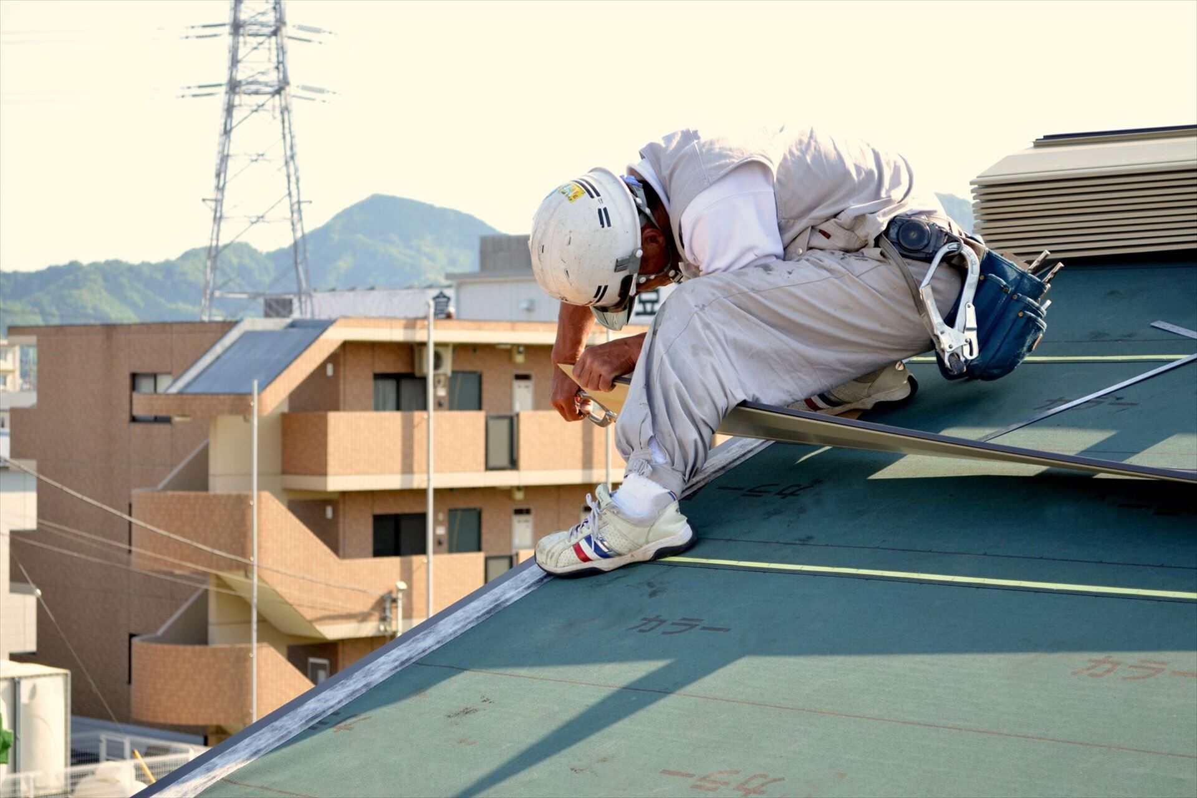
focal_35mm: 82
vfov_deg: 16.6
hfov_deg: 24.6
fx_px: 2743
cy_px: 399
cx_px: 598
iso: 400
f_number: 5.6
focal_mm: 55
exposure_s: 1/500
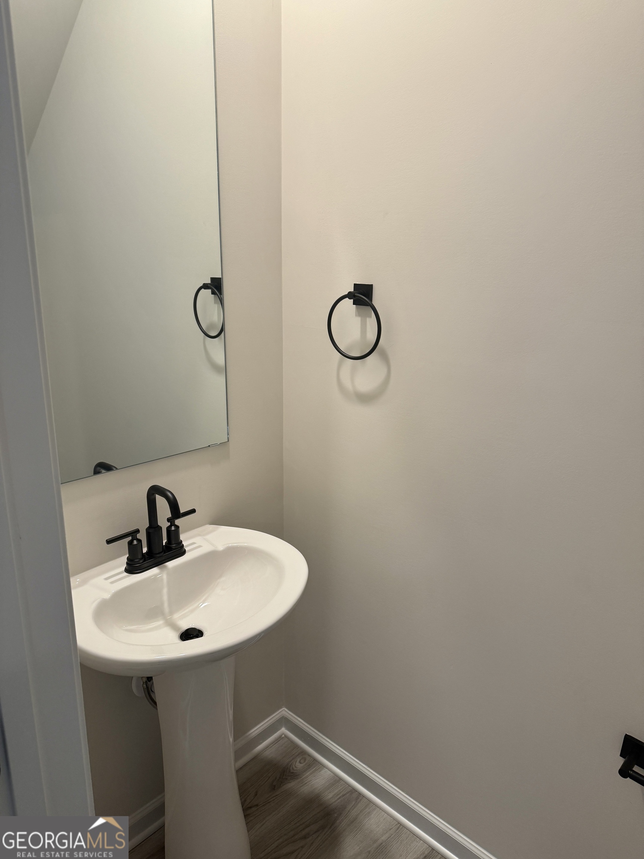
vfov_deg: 71.6
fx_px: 595
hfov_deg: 56.8
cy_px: 430
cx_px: 322
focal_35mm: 24
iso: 160
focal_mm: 6.76
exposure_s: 1/120
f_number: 1.78
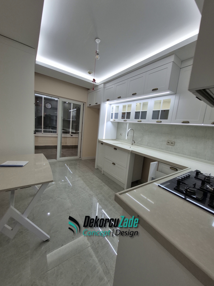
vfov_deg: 106.2
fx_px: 107
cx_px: 107
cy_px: 143
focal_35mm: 13
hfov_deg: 89.9
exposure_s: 1/50
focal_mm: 1.74
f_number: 2.2
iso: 100
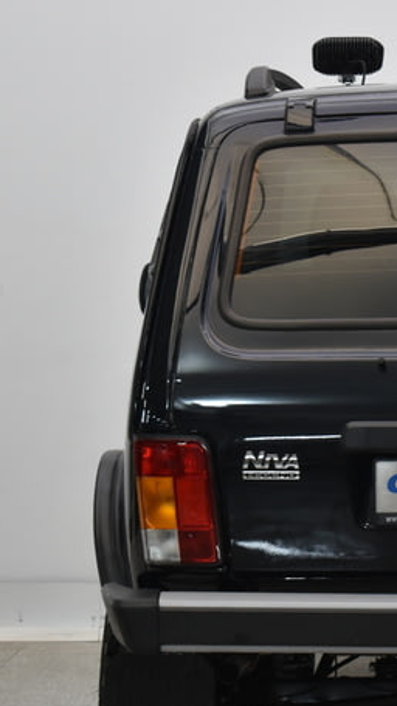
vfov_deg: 14.4
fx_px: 2793
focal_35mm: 149
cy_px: 426
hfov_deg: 8.0
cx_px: 498
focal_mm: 48
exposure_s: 1/80
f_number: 5.3
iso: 1000
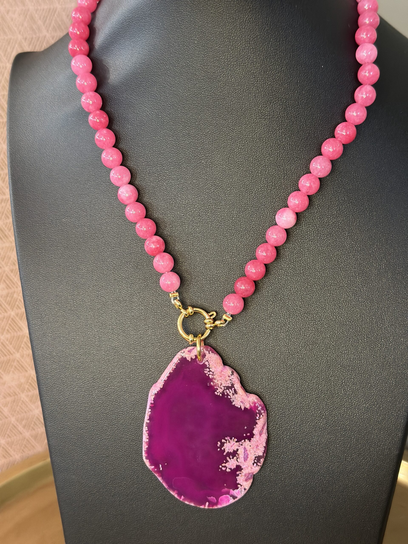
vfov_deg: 39.7
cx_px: 204
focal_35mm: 48
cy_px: 272
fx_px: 754
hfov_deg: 30.3
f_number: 1.78
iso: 320
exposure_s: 1/50
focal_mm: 6.86
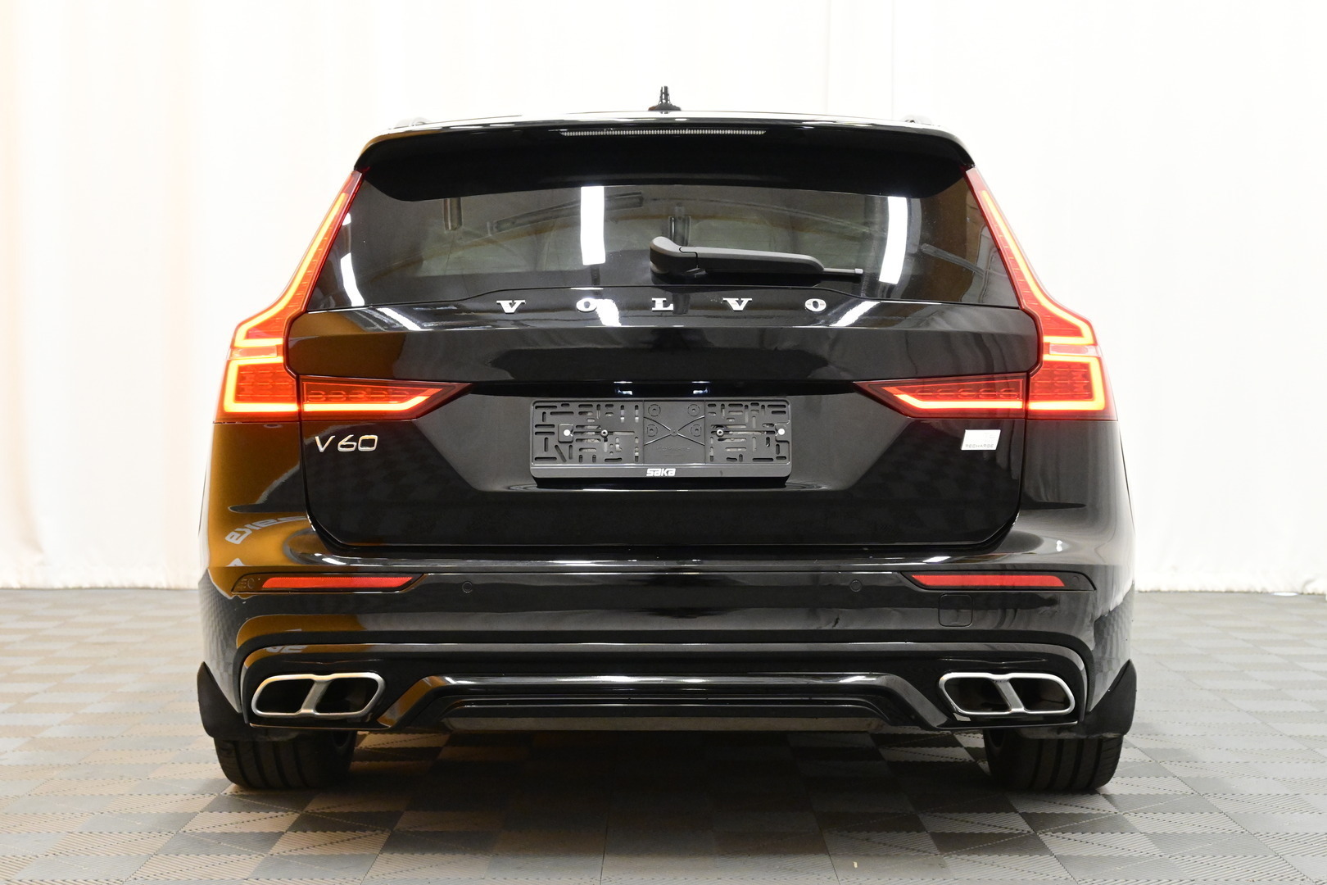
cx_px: 664
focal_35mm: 58
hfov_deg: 34.2
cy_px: 442
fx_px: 2156
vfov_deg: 23.2
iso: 5000
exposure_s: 1/125
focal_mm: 39
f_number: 5.6
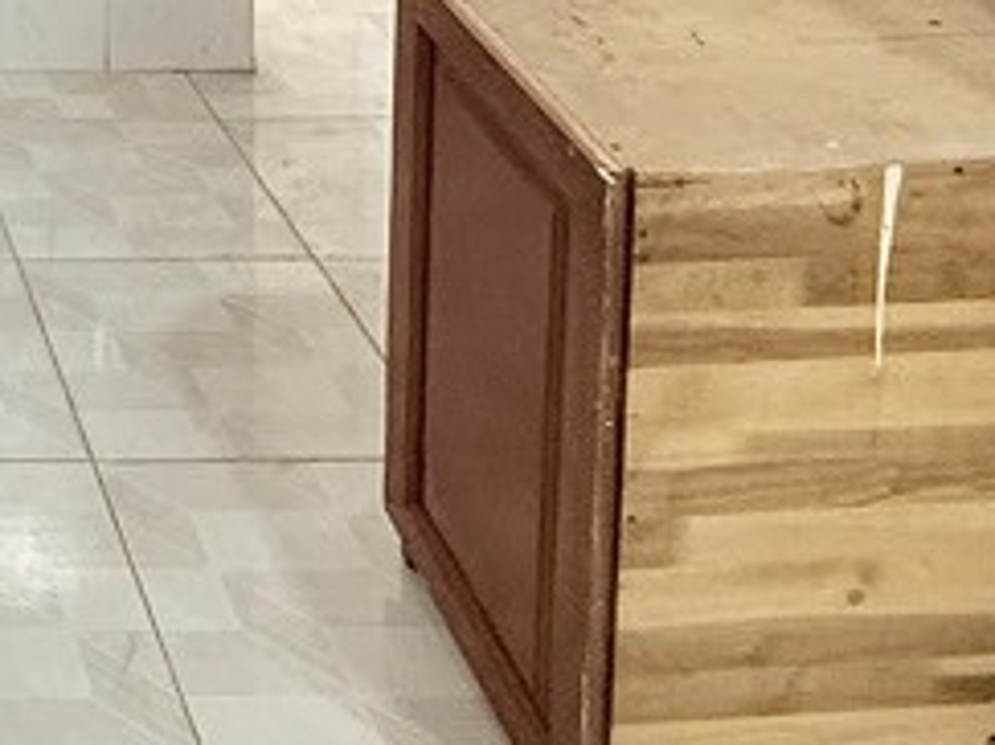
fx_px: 1695
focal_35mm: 59
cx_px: -303
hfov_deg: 27.3
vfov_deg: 18.4
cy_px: -663
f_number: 2.2
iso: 250
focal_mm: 2.22
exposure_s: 1/50
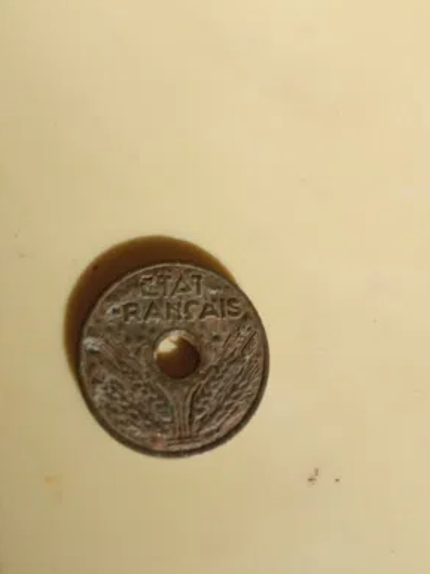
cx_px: 208
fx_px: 464
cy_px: 283
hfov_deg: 49.7
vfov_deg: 63.5
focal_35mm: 28
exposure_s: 1/971
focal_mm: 3.79
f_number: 2.2
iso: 112
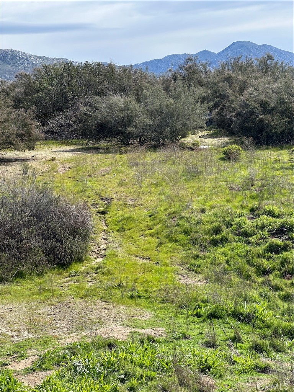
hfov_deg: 19.1
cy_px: 196
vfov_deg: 25.3
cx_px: 147
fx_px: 872
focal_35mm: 77
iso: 32
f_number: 2.8
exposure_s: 1/358
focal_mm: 9
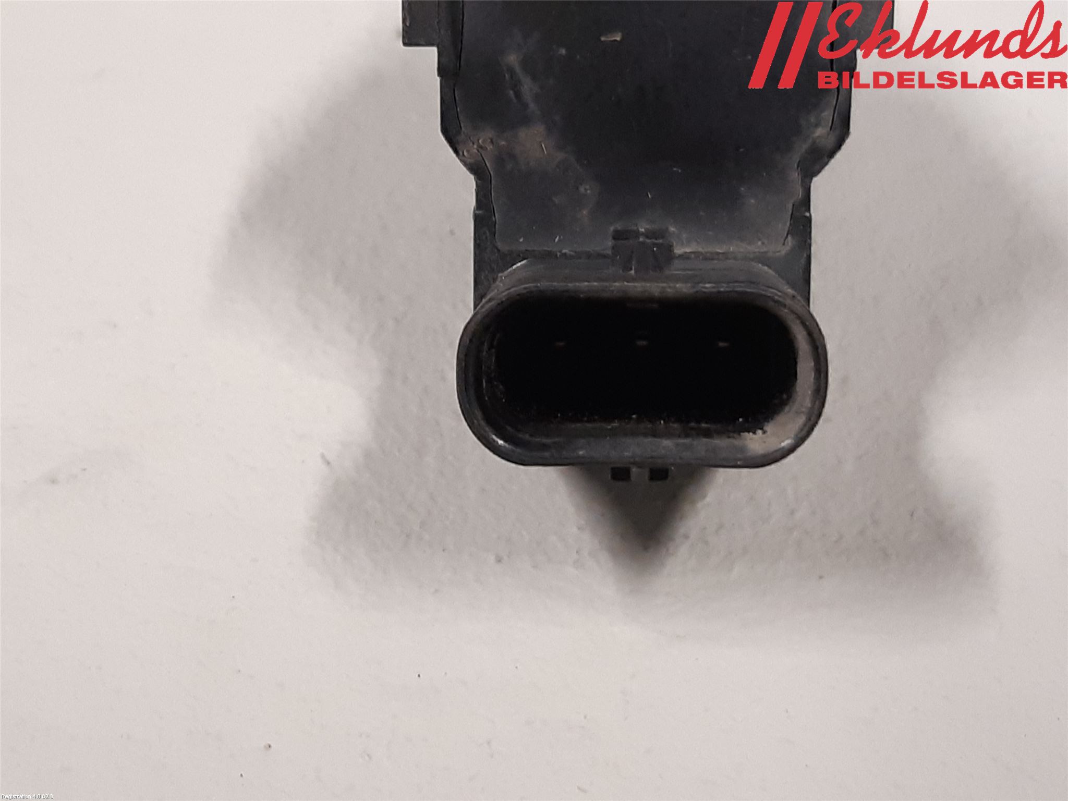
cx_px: 534
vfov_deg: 53.1
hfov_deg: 67.3
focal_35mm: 26
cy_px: 400
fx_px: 802
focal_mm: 3.93
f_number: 1.7
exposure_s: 1/50
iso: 200
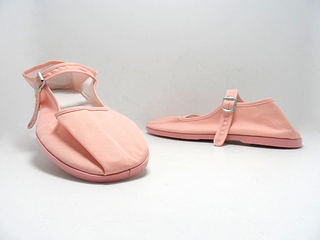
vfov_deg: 56.8
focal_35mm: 24
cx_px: 160
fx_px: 222
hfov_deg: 71.6
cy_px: 120
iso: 80
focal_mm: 4
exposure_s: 1/125
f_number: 3.2
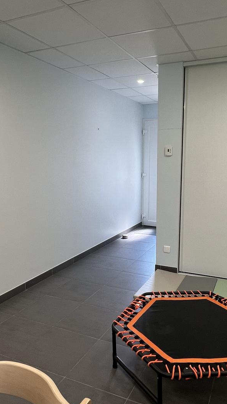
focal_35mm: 26
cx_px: 134
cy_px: 210
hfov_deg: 44.2
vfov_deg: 71.9
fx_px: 278
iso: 64
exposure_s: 1/100
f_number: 1.8
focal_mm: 1.57
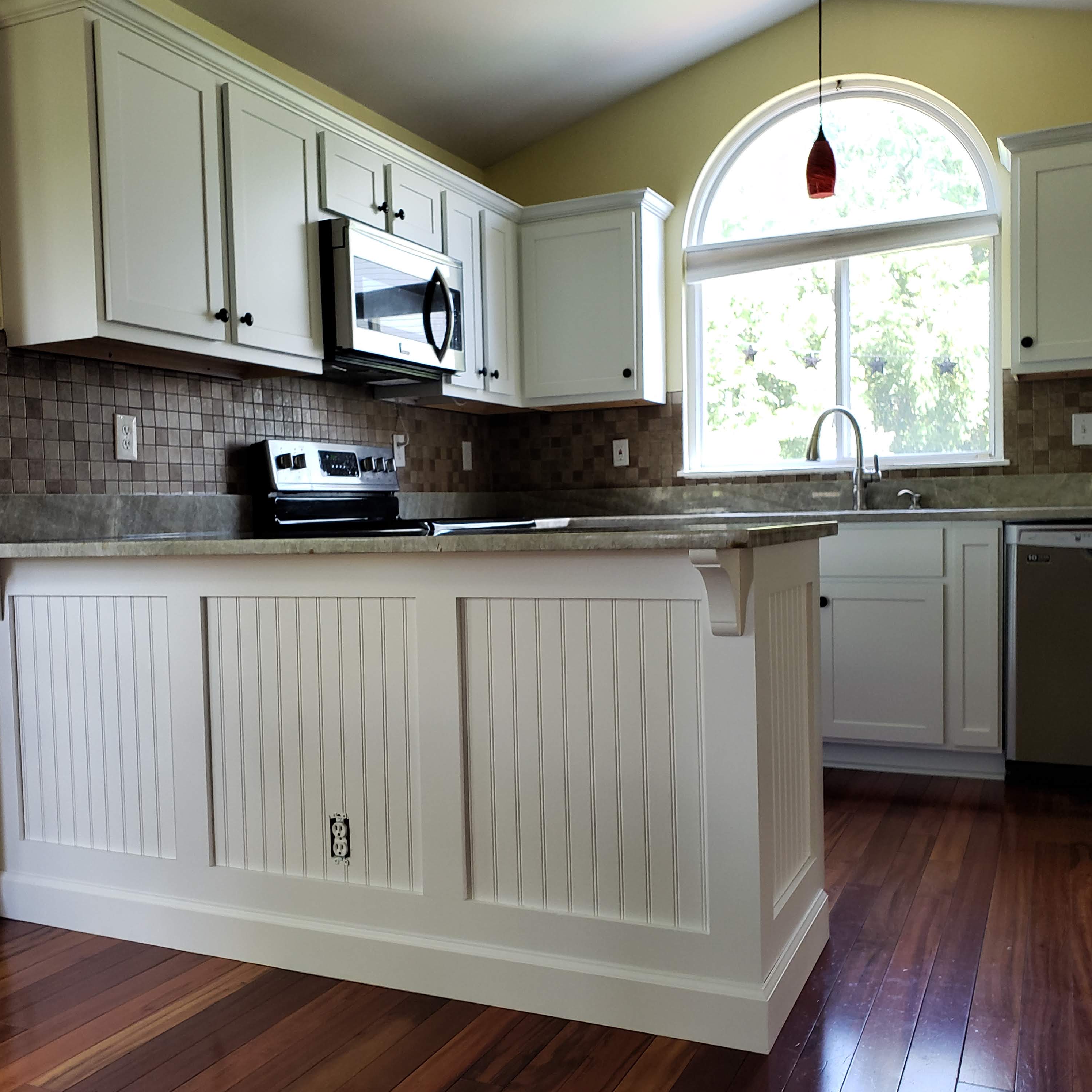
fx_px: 1106
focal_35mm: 31
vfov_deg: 52.5
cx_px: 513
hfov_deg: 52.5
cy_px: 546
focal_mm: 4.3
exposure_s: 1/60
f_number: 2.4
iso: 200
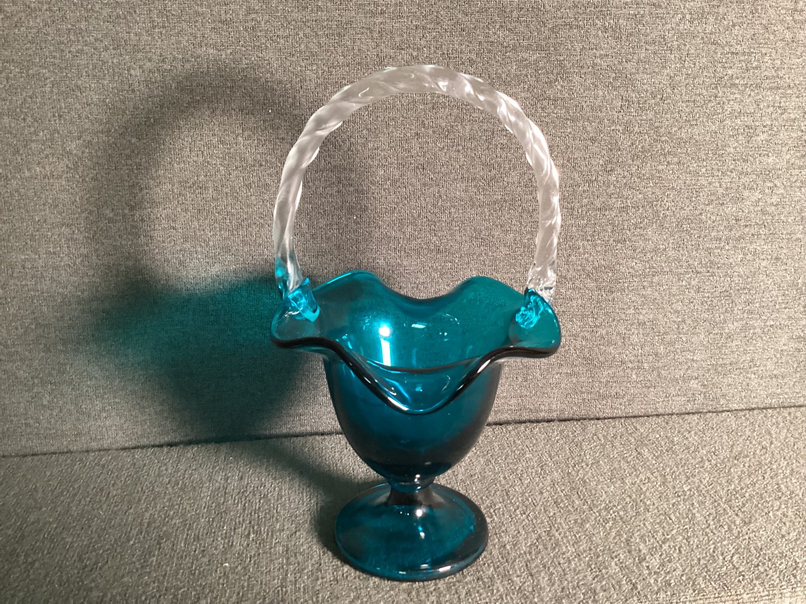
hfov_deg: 58.3
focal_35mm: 31
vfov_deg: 45.4
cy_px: 302
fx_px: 722
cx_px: 403
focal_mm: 3.3
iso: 400
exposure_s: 1/30
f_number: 2.4
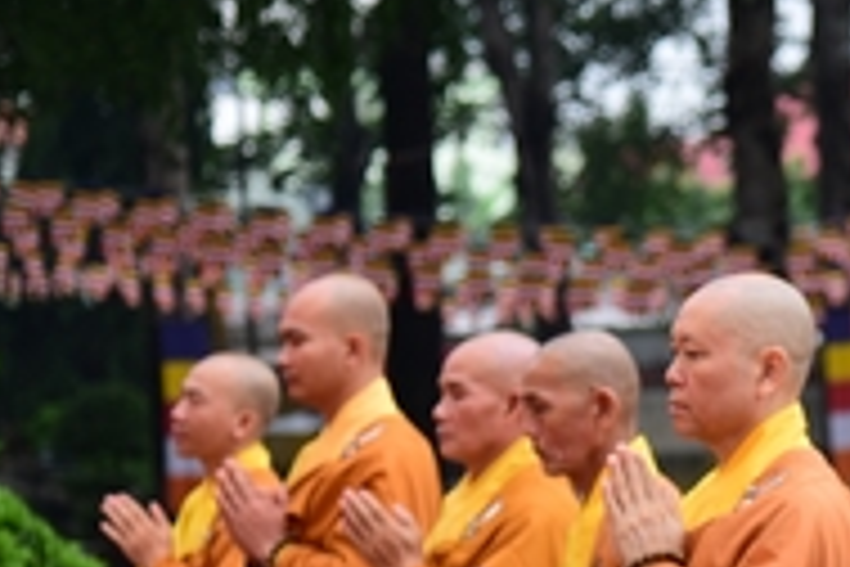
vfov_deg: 5.7
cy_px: 382
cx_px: 1363
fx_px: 5690
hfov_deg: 8.3
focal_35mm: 241
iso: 160
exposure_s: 1/100
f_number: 4
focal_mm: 70
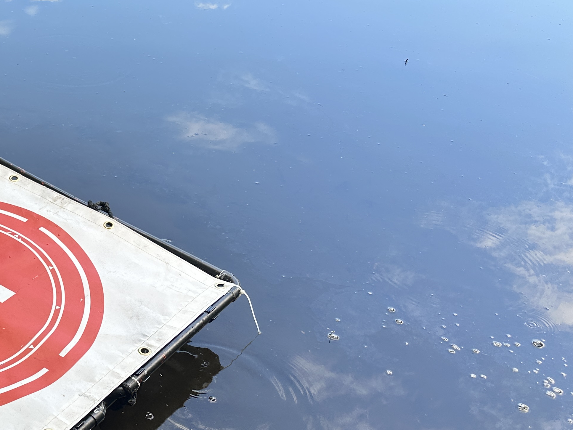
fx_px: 828
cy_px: 301
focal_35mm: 50
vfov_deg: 28.8
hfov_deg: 34.6
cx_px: -3
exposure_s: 1/387
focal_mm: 6.86
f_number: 1.78
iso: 80
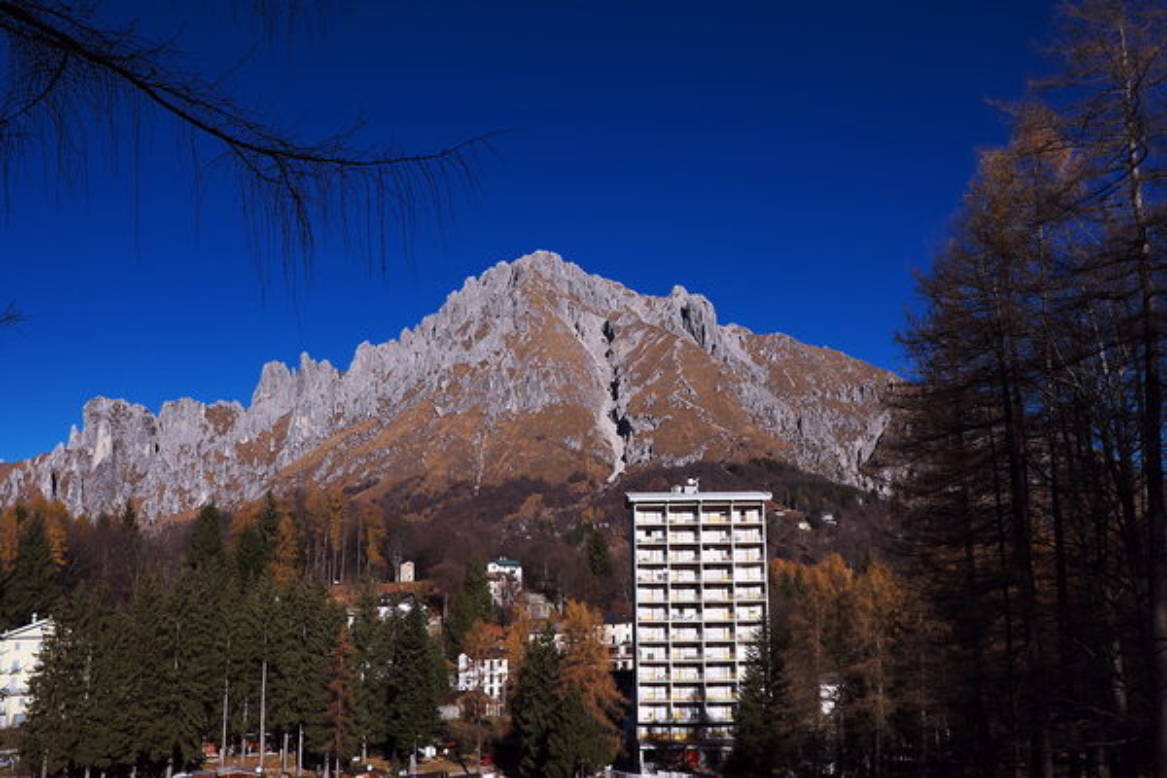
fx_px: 1134
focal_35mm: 35
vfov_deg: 37.9
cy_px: 389
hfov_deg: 54.4
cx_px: 584
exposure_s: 1/450
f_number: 6.4
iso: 100
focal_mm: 23
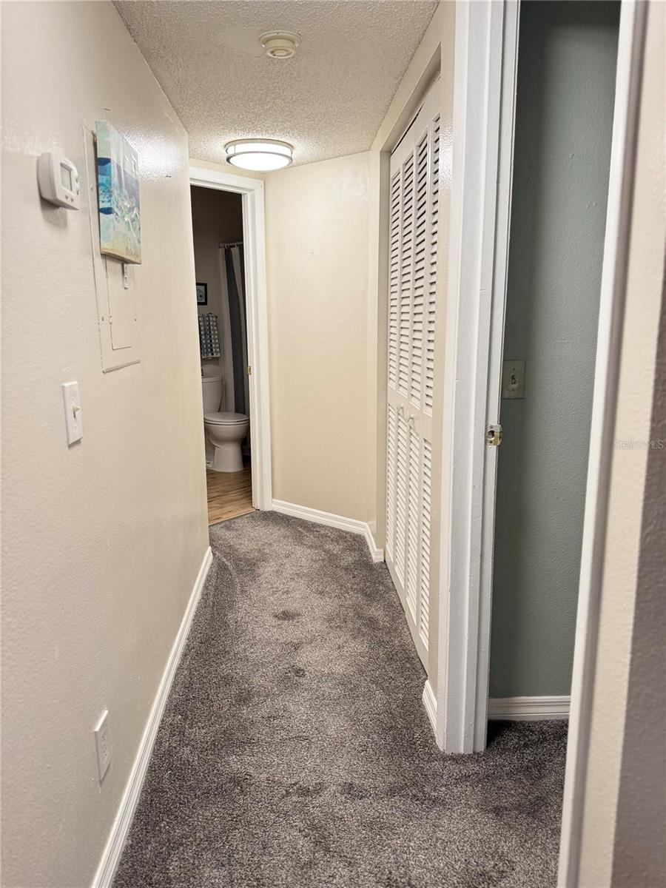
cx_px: 333
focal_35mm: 24
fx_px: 616
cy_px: 444
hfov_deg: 56.8
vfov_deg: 71.6
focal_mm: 6.76
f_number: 1.78
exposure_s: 1/120
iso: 160
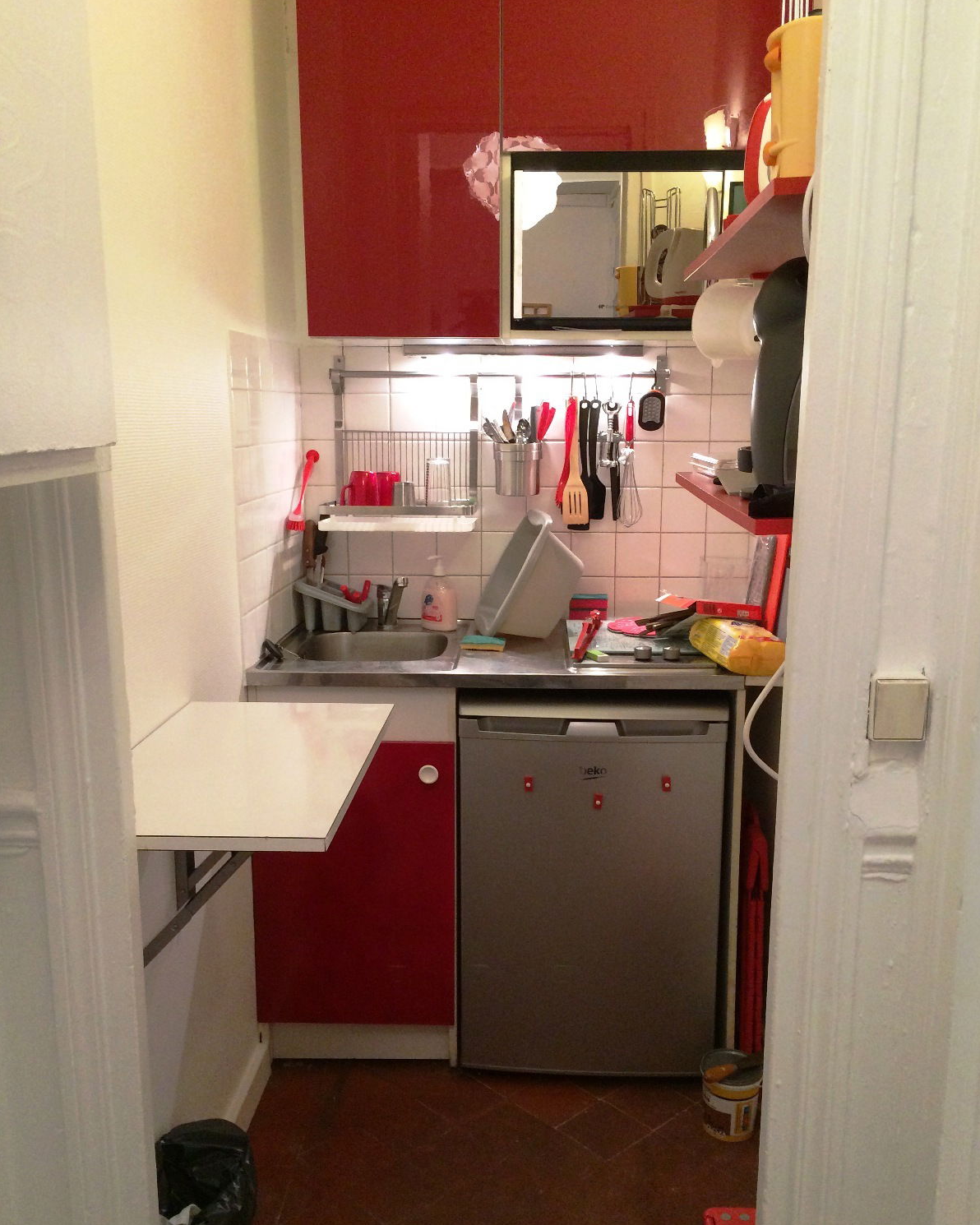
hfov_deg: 47.1
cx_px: 500
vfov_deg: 57.1
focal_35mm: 31
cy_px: 655
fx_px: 1124
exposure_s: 1/33
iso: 320
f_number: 2.2
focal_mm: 4.15
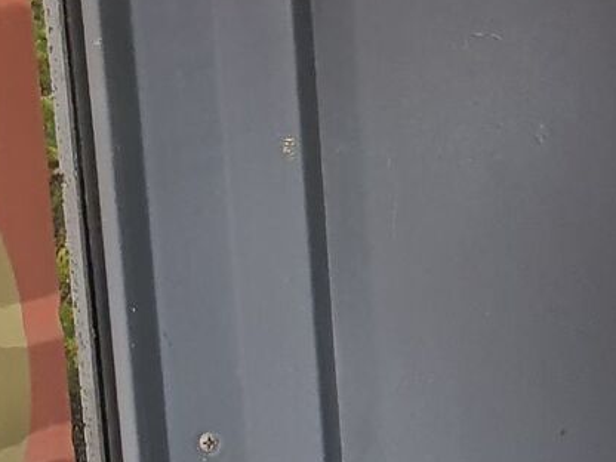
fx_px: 2135
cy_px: 549
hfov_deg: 14.4
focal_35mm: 120
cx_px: 1121
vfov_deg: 12.1
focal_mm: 4.3
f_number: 2.4
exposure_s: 1/100
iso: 100
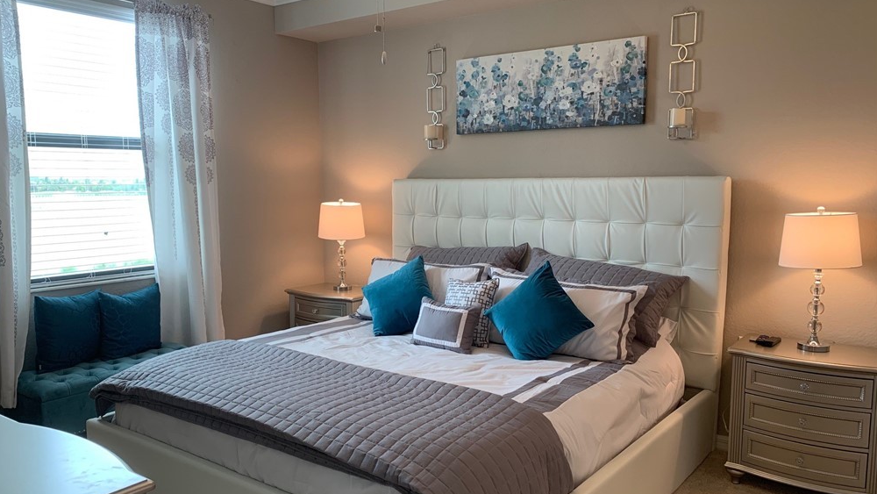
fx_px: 675
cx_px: 431
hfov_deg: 66.1
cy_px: 276
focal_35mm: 29
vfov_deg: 40.1
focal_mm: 4.25
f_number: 1.8
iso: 80
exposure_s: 1/120
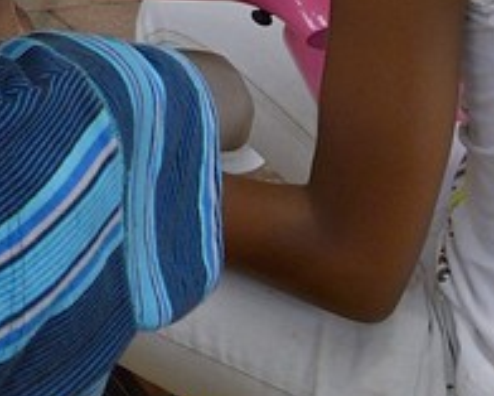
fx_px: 2692
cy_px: -409
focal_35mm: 184
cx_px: -917
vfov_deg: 8.0
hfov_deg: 8.9
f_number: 8
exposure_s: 1/160
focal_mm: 24
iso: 400
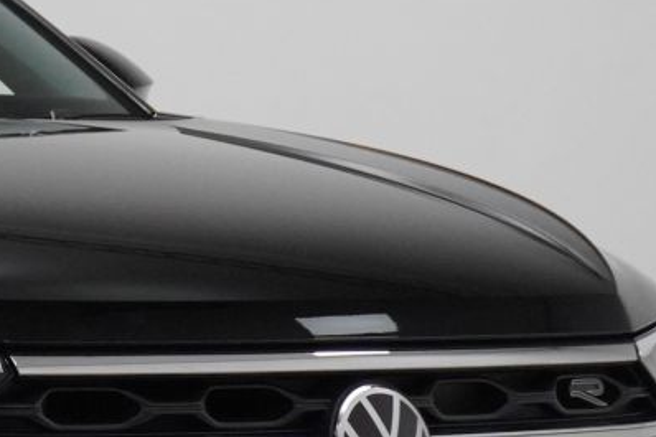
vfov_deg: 5.8
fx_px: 4280
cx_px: -405
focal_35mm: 235
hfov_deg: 8.5
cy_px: 445
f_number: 5.6
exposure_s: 1/250
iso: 3200
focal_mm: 39
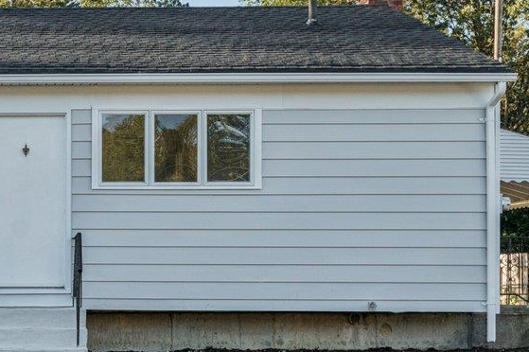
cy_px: 288
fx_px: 1131
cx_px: -49
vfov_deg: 17.5
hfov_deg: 24.6
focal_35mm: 77
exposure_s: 1/250
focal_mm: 21
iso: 320
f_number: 8
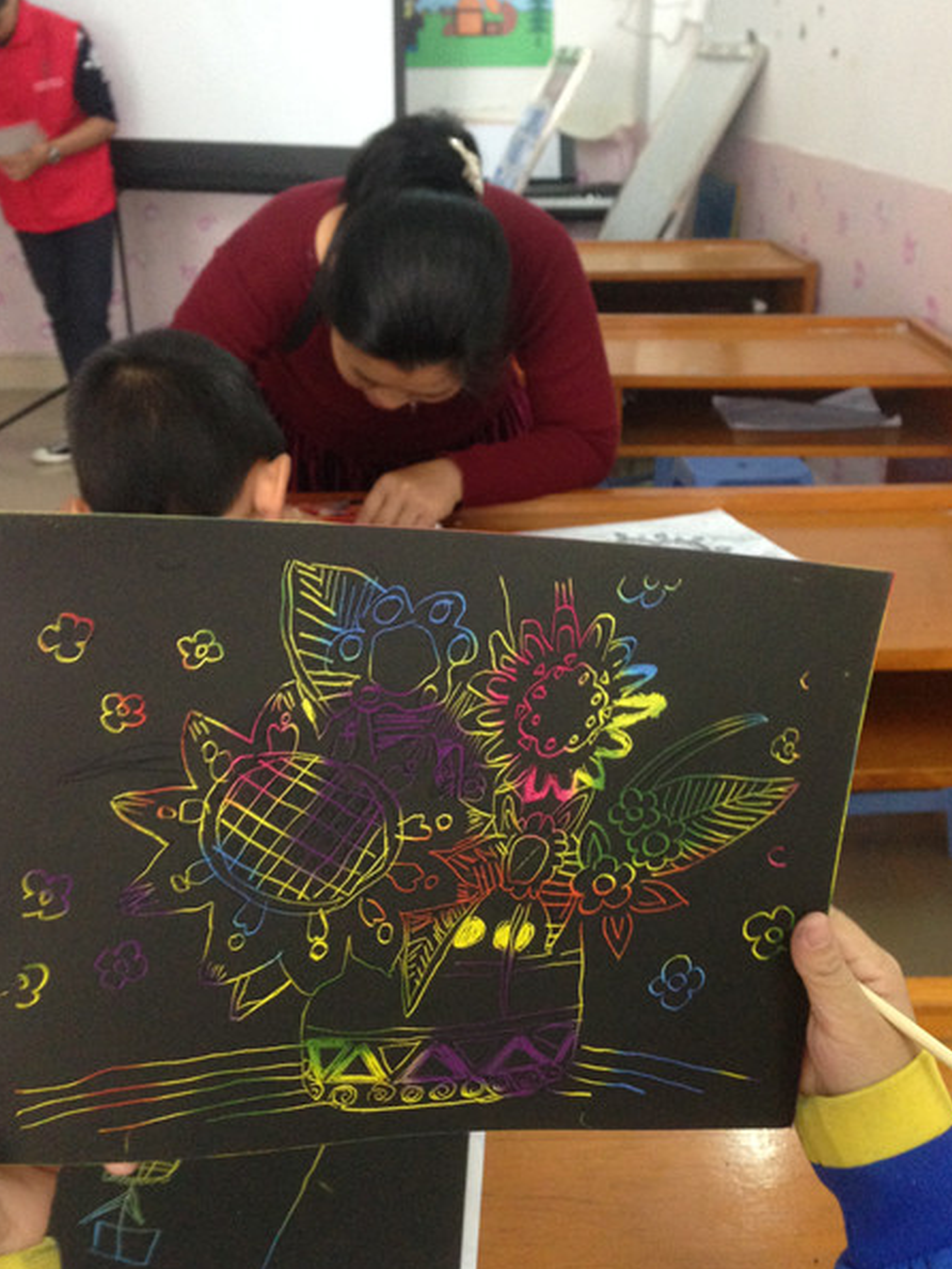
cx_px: 491
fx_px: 1356
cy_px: 590
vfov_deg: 50.1
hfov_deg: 38.7
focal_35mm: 37
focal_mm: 4.12
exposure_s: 1/20
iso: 320
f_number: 2.4
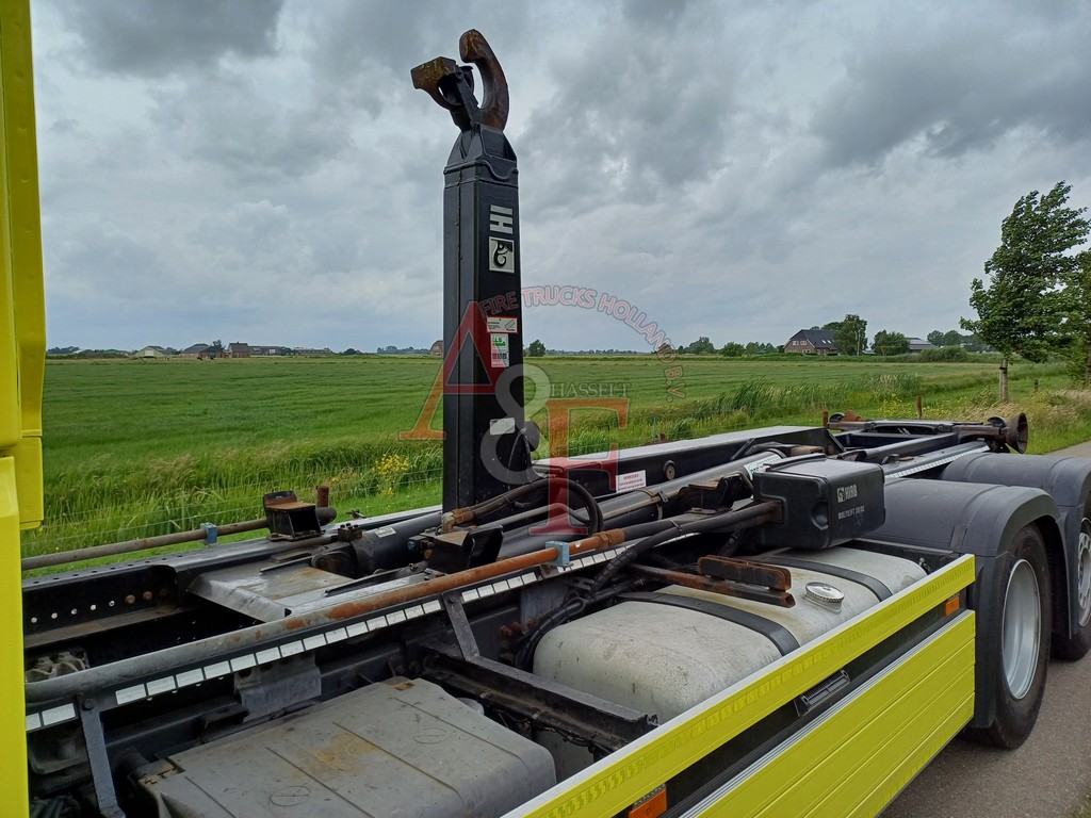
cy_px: 409
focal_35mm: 25
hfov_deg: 69.4
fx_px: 788
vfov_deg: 54.9
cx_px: 546
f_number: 1.8
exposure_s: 1/756
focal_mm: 4.65
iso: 50
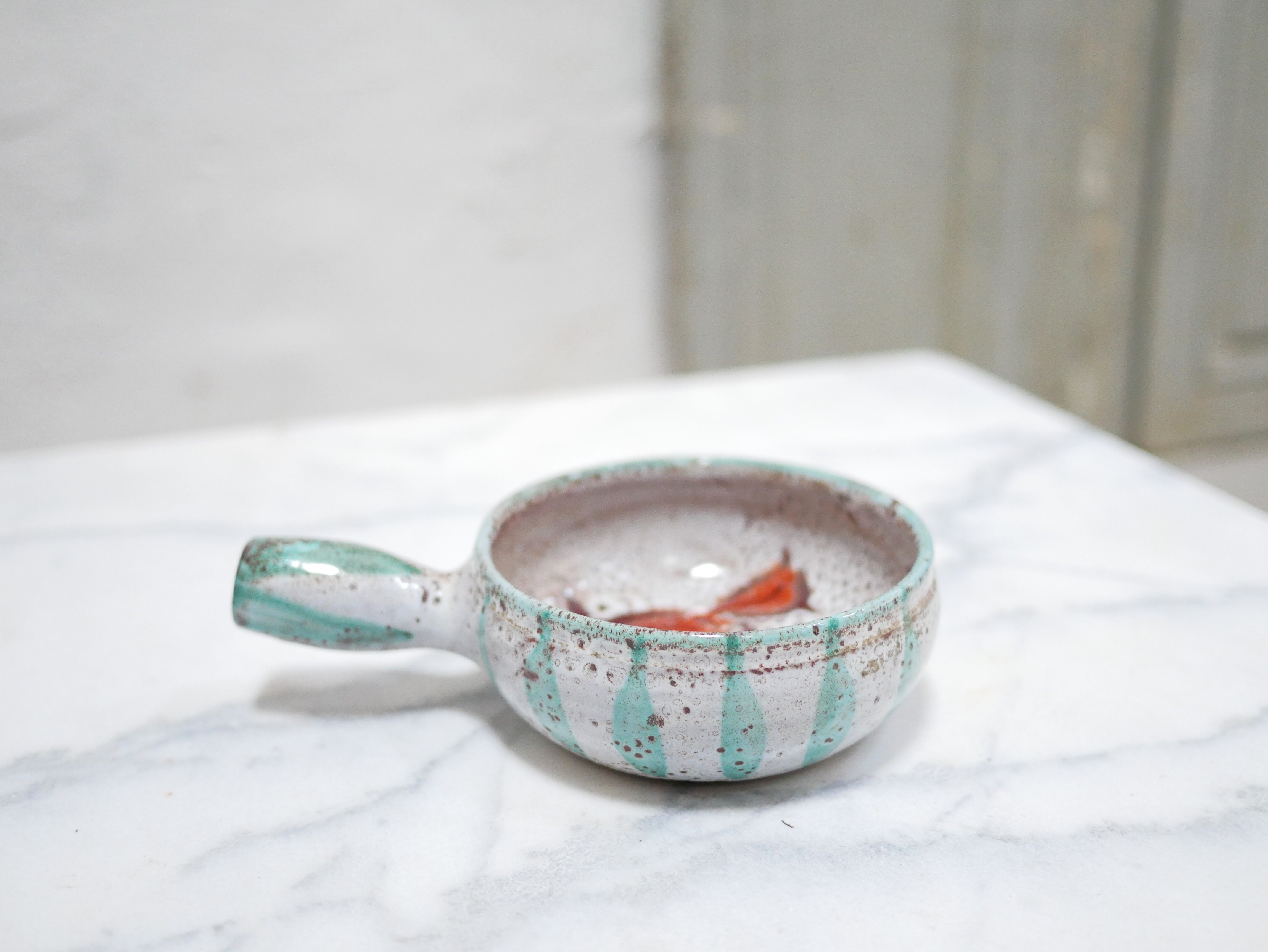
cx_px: 634
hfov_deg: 46.8
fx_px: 1466
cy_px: 476
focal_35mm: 40
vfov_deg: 36.0
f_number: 1.7
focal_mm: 20
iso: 1000
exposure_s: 1/60
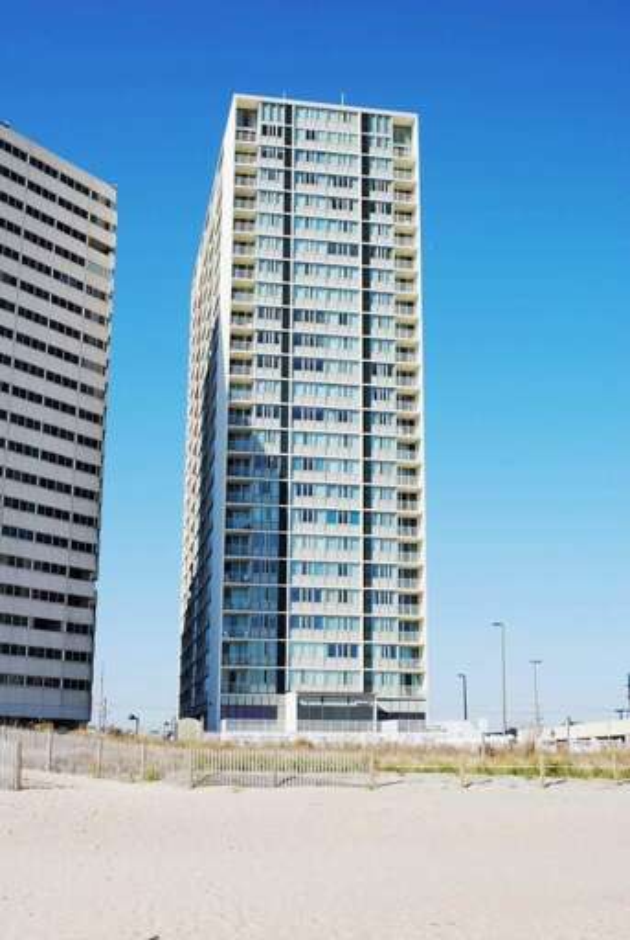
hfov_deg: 30.9
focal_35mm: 44
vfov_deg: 44.9
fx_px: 1138
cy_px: 470
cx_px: 315
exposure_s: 1/320
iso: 100
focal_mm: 29
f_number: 9
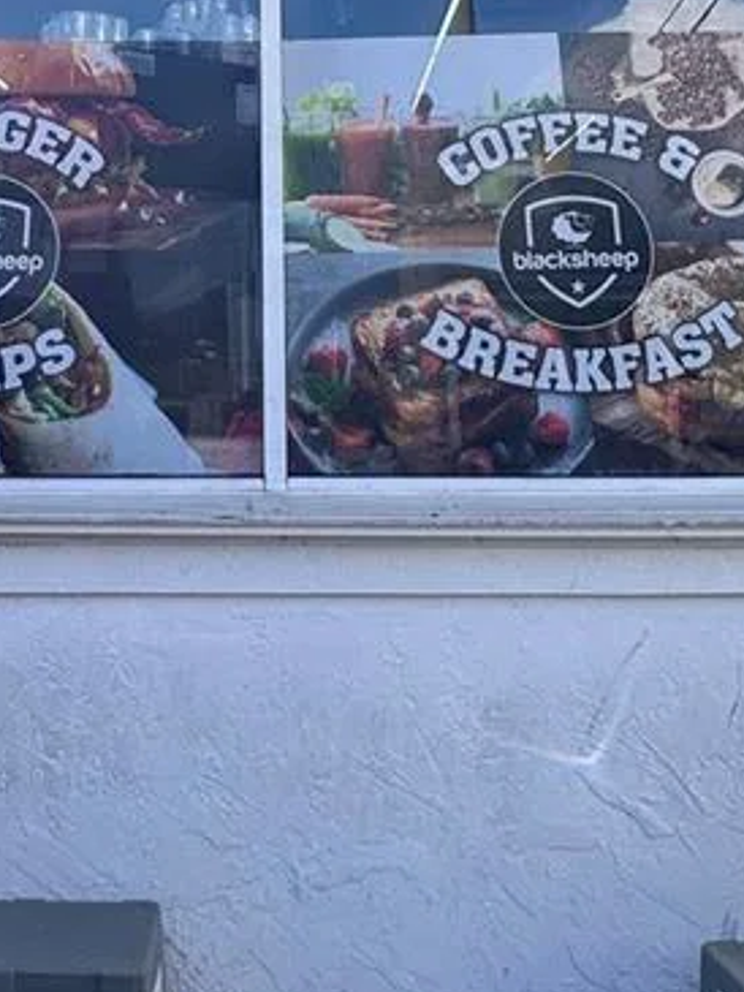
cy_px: 33
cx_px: 250
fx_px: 1317
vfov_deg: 37.5
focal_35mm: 46
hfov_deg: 31.3
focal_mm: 2.22
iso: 40
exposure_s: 1/812
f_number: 2.2
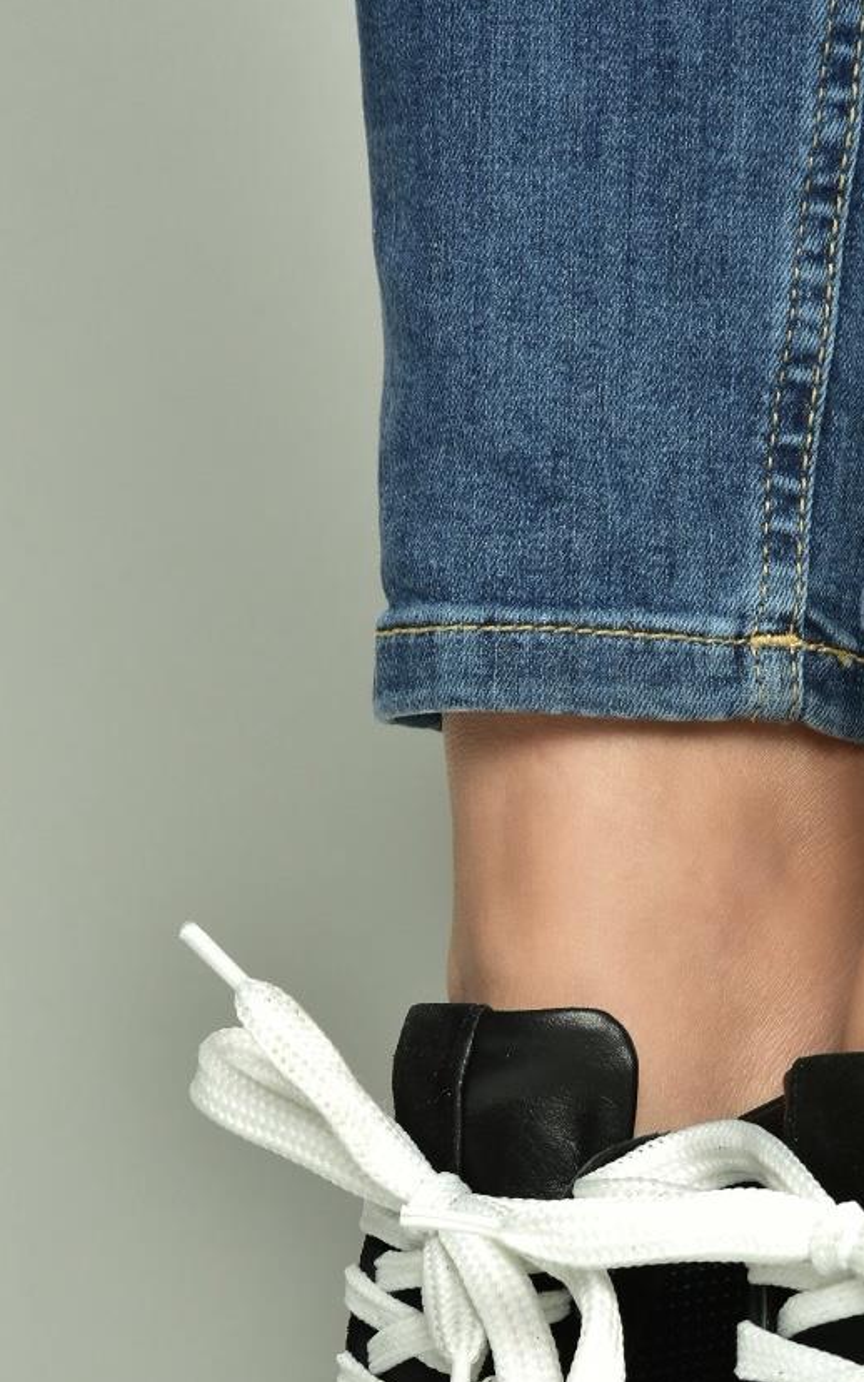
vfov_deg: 7.2
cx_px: 886
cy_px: 1153
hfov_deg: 4.5
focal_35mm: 293
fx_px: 11031
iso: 100
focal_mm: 98
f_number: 9
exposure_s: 1/125
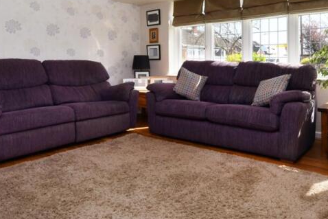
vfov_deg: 43.0
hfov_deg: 61.8
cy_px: 71
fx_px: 273
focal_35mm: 30
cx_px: 178
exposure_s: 1/125
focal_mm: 14
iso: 800
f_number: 18
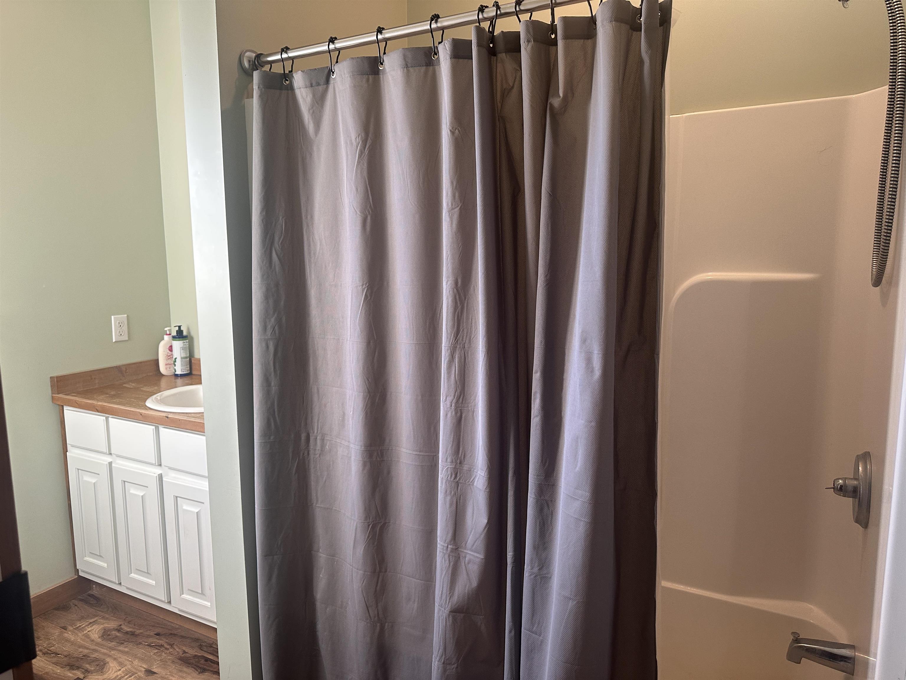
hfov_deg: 71.6
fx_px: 628
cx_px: 453
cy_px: 340
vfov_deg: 56.8
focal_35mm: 24
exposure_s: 1/120
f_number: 1.78
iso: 125
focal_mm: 6.86
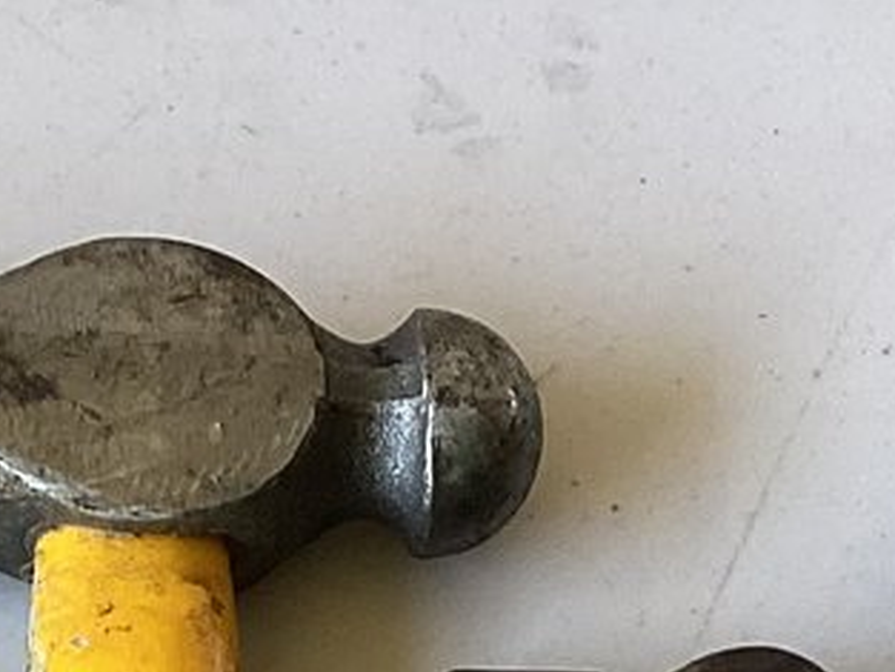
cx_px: 242
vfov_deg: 8.9
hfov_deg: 13.1
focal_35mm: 150
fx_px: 3880
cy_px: 1611
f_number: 2.4
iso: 80
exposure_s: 1/60
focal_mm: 3.3
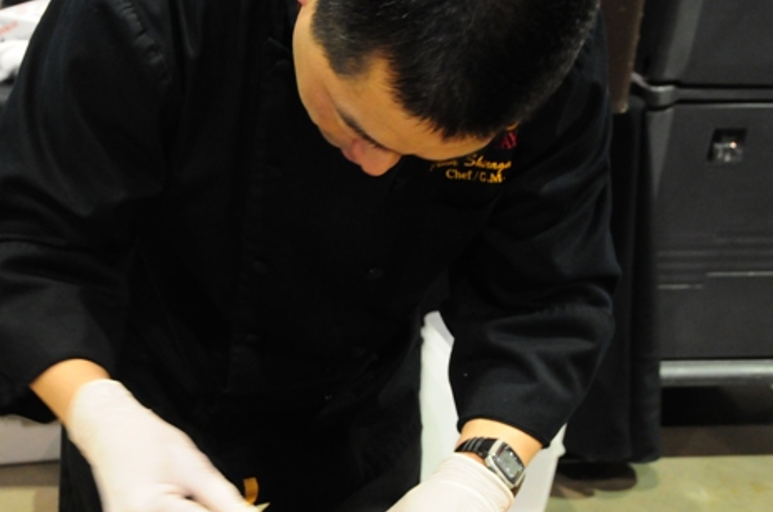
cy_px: 330
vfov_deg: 21.8
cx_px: 135
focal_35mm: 62
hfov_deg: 31.5
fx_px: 1329
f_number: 5.6
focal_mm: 24
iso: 1600
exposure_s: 1/20
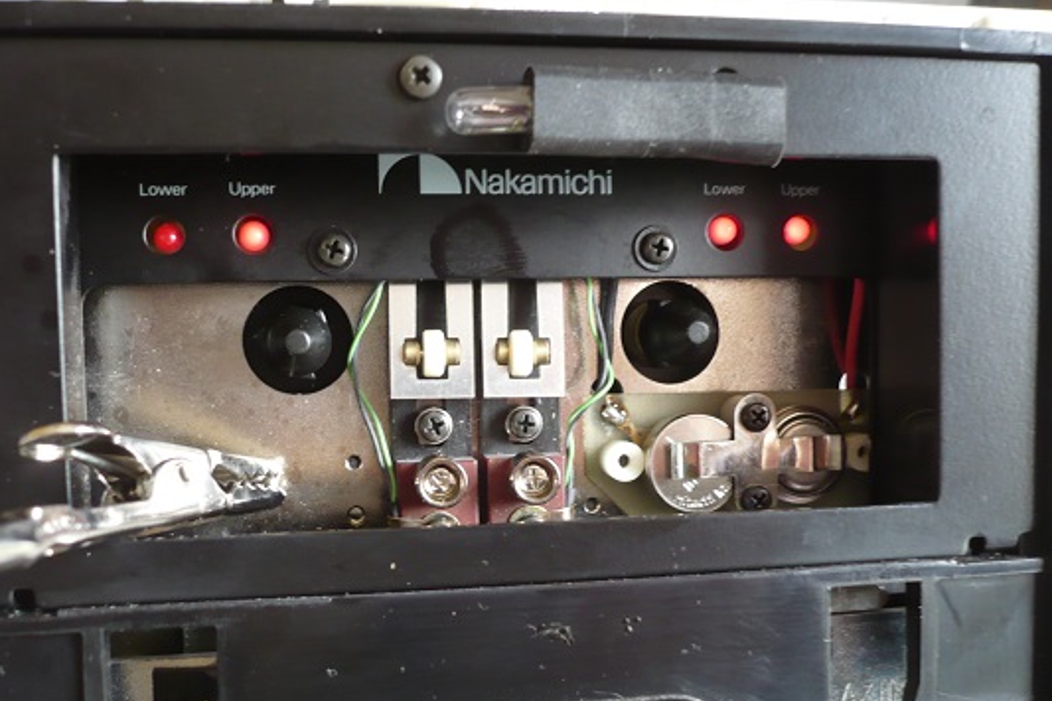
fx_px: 1227
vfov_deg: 31.7
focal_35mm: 42
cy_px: 433
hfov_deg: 46.4
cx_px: 524
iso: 200
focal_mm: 5.8
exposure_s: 1/13
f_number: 2.8
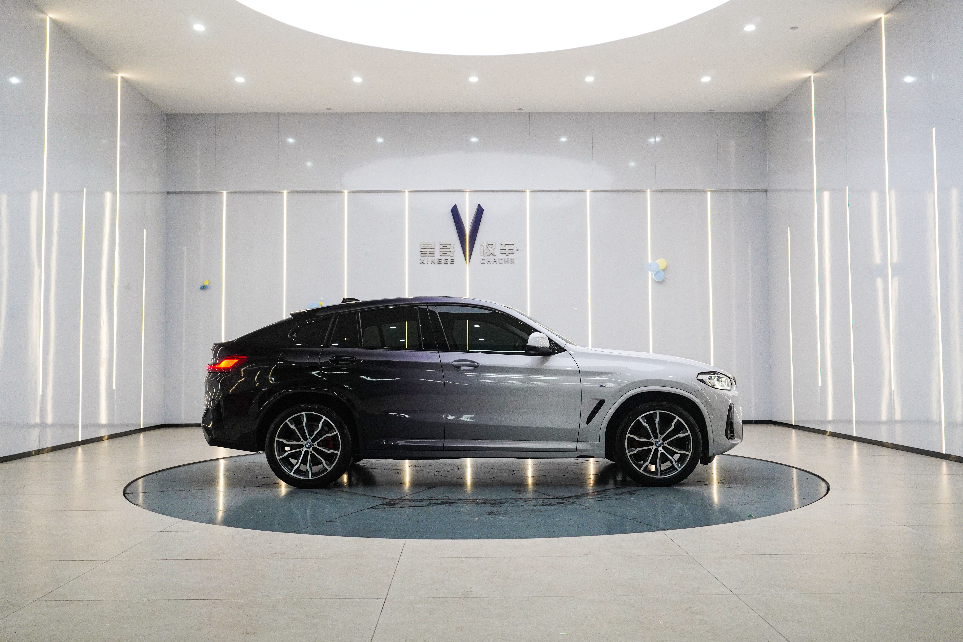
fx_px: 843
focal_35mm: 32
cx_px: 482
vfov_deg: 41.7
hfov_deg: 59.5
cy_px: 321
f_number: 6.3
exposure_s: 1/80
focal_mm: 21
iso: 800
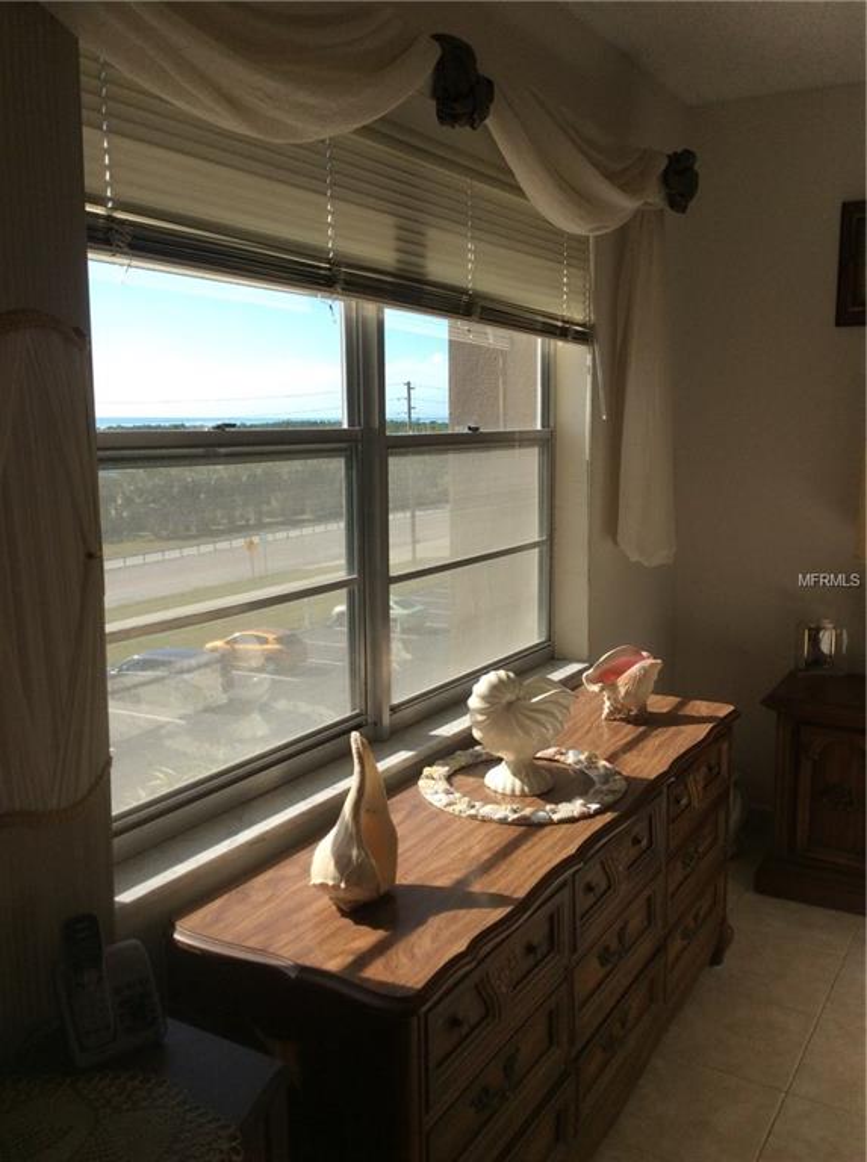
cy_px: 581
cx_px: 434
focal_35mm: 32
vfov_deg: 56.9
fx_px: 1072
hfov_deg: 44.0
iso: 32
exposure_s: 1/784
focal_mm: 3.3
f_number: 2.4
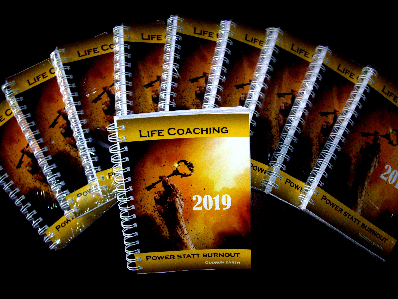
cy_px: 153
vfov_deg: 36.8
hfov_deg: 47.9
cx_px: 198
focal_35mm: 39
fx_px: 448
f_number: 2.8
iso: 400
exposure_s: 1/40
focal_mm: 7.9
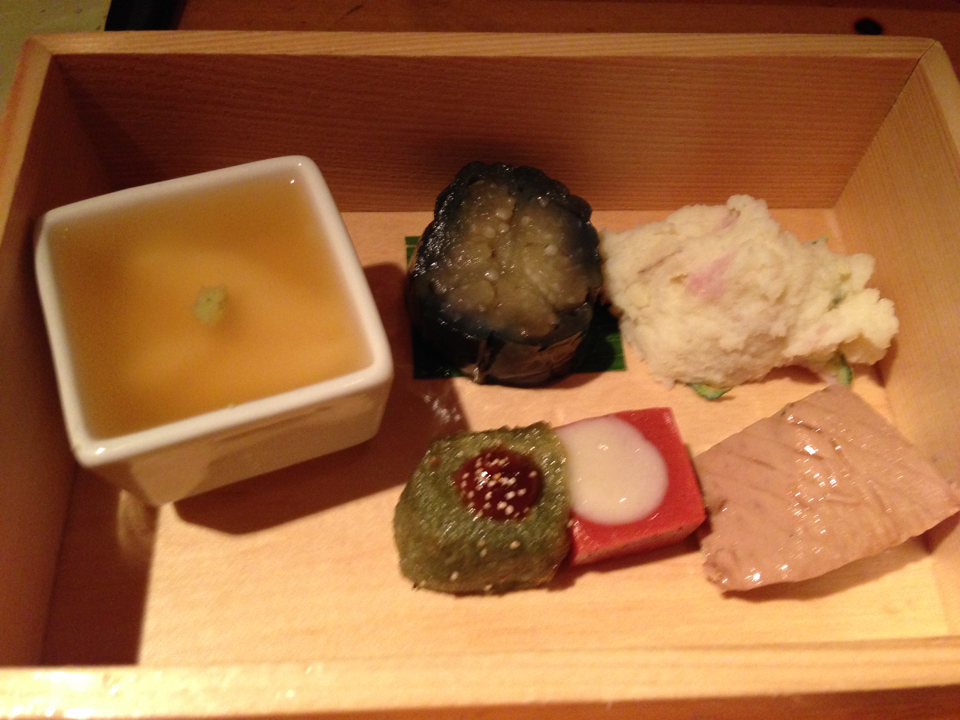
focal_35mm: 33
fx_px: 915
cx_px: 480
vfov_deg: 42.9
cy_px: 360
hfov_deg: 55.4
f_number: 2.4
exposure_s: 1/20
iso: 320
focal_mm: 4.12
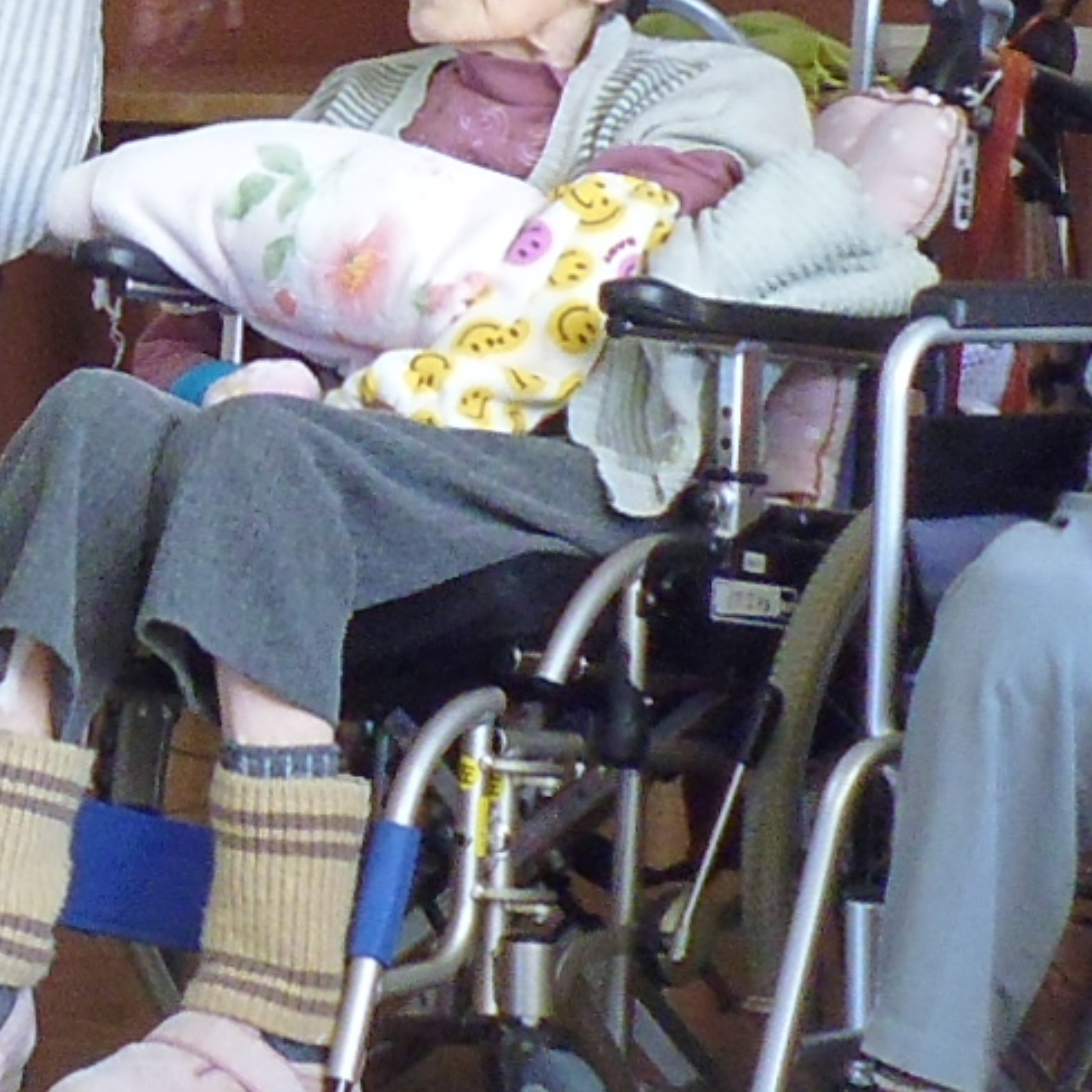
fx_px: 6781
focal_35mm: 190
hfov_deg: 8.6
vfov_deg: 9.1
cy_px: -271
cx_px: -1215
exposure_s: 1/30
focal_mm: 7.2
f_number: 3.6
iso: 400
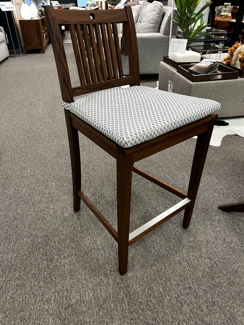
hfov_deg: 53.1
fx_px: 244
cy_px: 162
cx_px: 122
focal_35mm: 26
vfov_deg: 67.3
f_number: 1.5
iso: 200
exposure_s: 1/60
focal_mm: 5.7
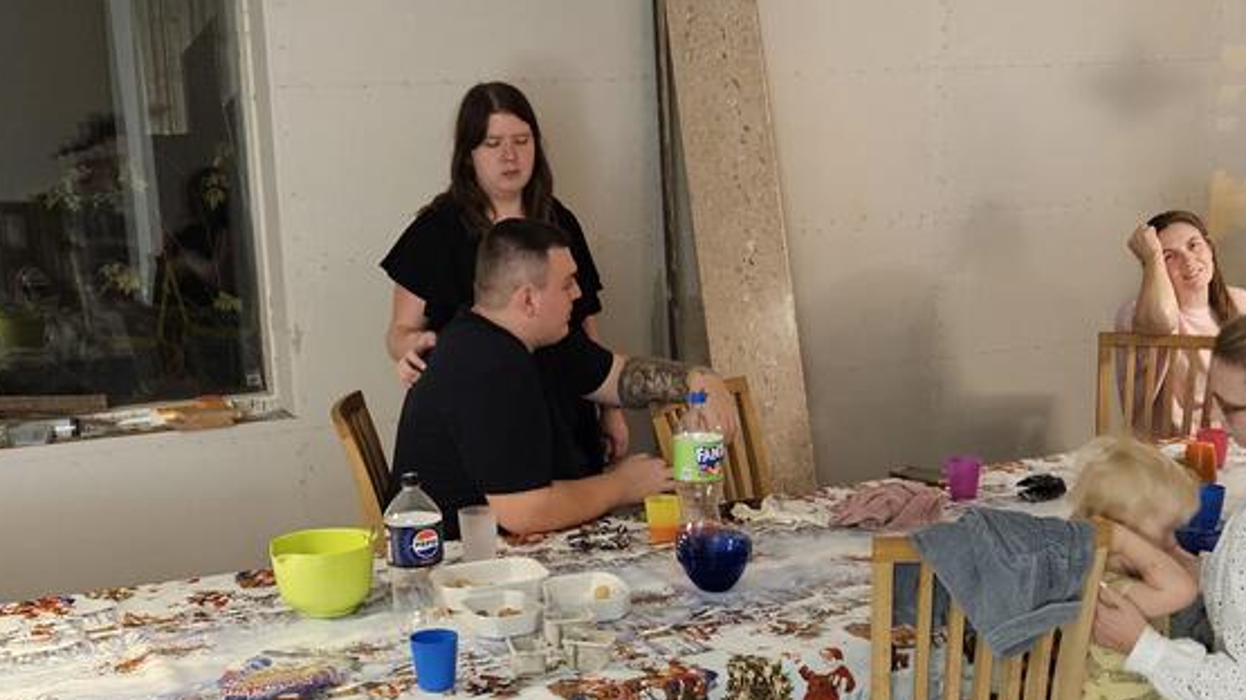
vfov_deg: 22.9
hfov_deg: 39.9
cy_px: 480
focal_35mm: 52
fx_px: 1718
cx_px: 633
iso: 640
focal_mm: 5.4
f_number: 1.8
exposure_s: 1/50
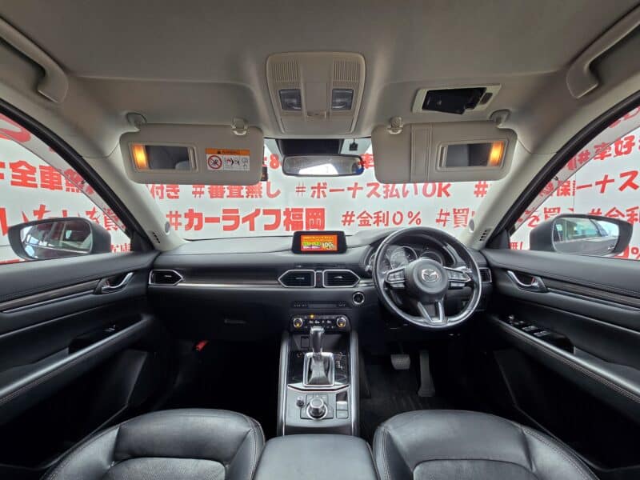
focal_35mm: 13
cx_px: 320
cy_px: 240
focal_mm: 2.2
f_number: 2.2
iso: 80
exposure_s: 1/50
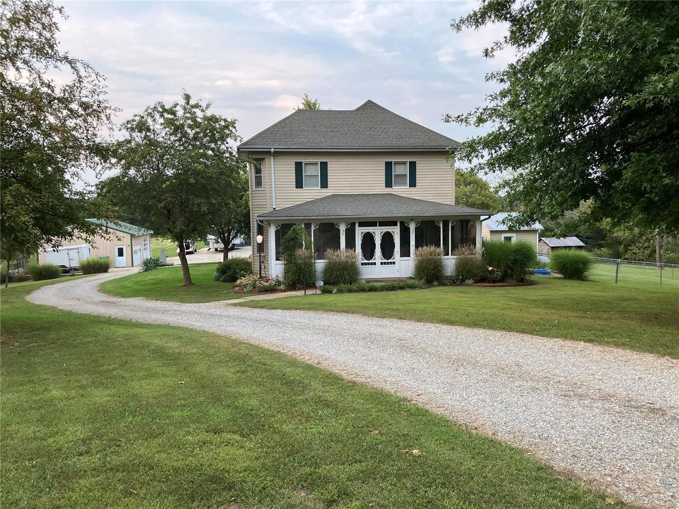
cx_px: 340
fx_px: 549
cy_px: 254
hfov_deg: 63.4
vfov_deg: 49.7
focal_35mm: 28
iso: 64
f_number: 1.8
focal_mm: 3.99
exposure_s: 1/121
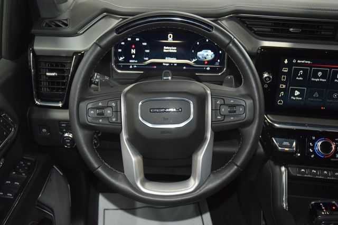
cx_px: 169
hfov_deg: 45.0
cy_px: 112
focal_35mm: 44
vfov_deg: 30.9
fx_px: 408
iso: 2000
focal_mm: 29
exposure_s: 1/40
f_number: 3.8
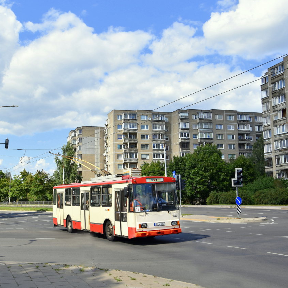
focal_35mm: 43
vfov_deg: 39.2
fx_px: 405
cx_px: 113
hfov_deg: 39.0
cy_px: 143
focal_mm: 22
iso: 100
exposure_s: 1/400
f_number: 5.6
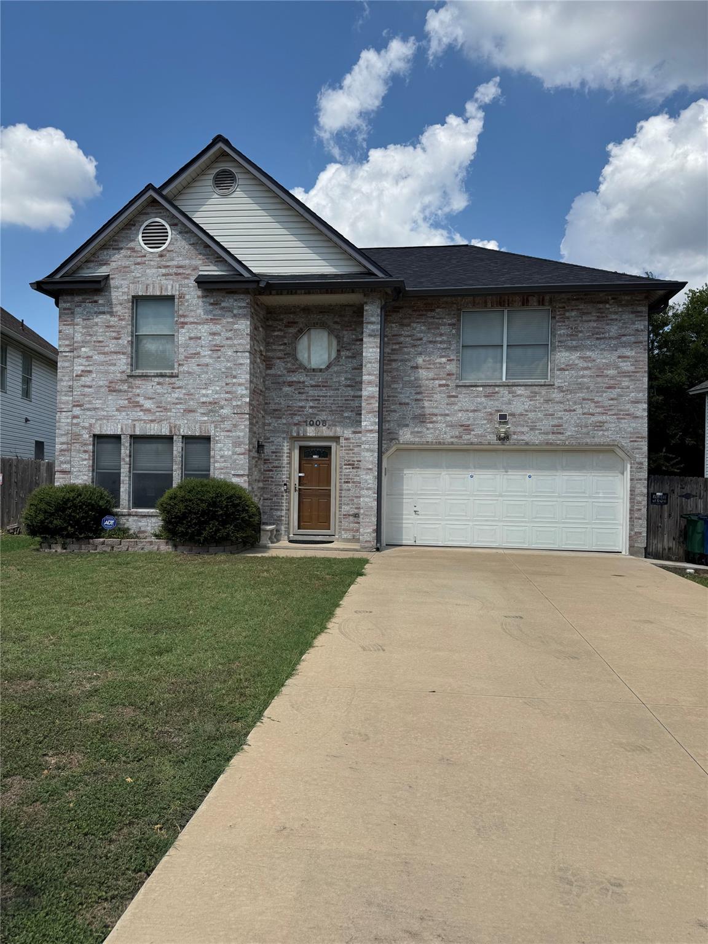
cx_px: 354
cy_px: 472
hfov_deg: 56.8
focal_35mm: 24
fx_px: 654
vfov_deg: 71.6
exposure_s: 1/7092
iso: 80
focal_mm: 6.76
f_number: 1.78
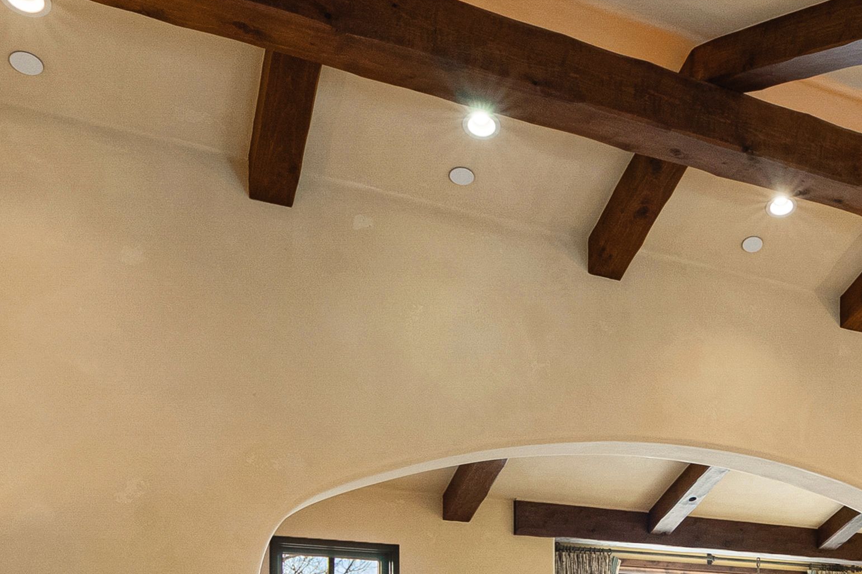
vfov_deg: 25.2
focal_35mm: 47
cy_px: 723
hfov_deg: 38.5
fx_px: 1125
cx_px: 805
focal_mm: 17
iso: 640
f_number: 9
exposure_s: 1/8
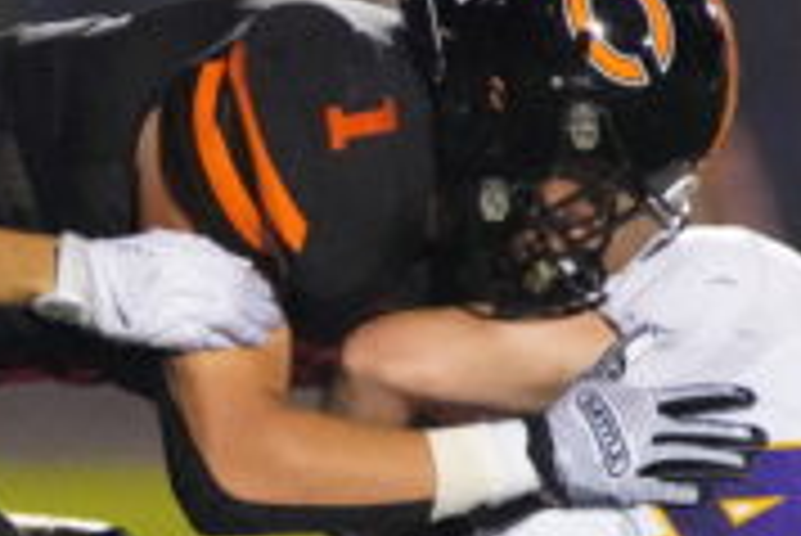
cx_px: 18
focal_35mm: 1723
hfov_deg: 1.2
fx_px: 38367
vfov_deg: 0.8
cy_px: 318
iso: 12800
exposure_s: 1/800
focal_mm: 300
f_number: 2.8
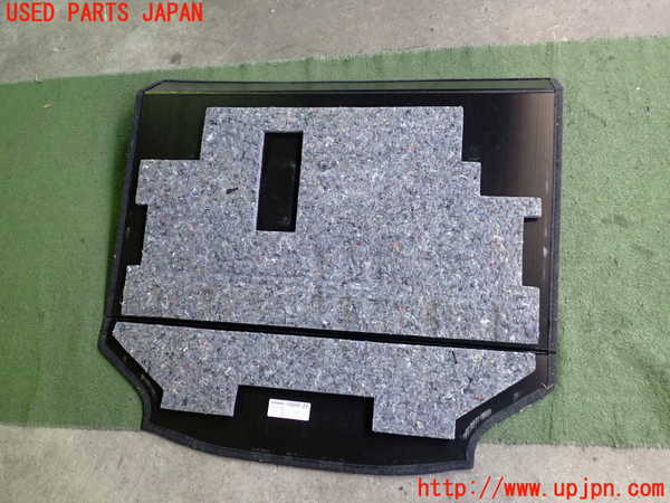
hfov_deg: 60.0
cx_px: 335
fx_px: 581
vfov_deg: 46.8
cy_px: 252
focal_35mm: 30
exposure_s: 1/30
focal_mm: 5.4
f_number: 2.3
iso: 250
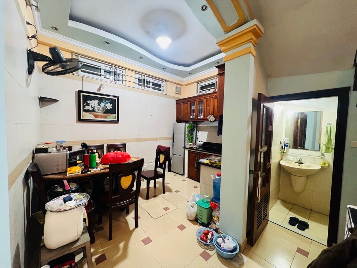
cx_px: 178
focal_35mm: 13
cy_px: 134
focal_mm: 1.57
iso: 320
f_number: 1.8
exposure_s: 1/50
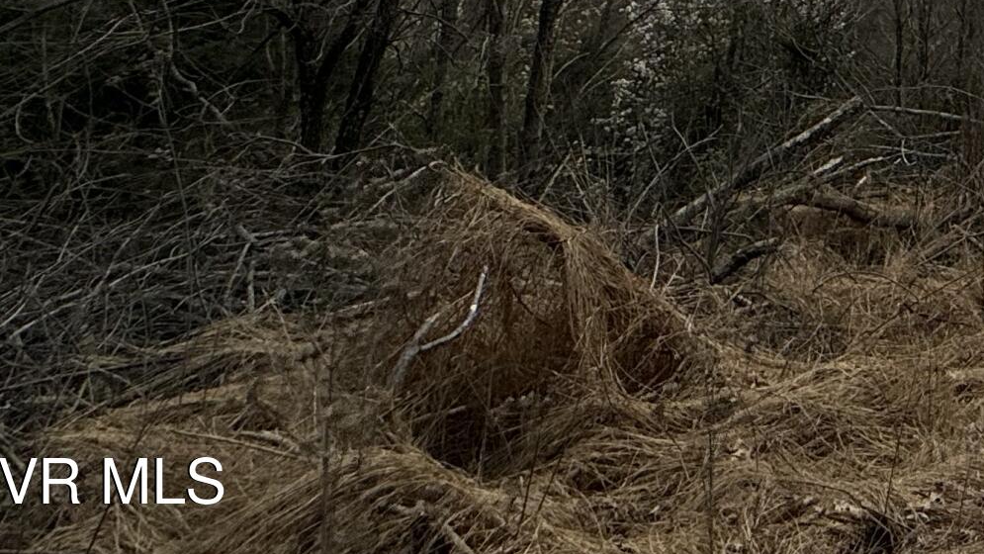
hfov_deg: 29.5
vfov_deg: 18.3
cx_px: 1436
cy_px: -529
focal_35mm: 46
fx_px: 1200
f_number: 2.2
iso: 40
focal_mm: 2.22
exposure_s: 1/6173
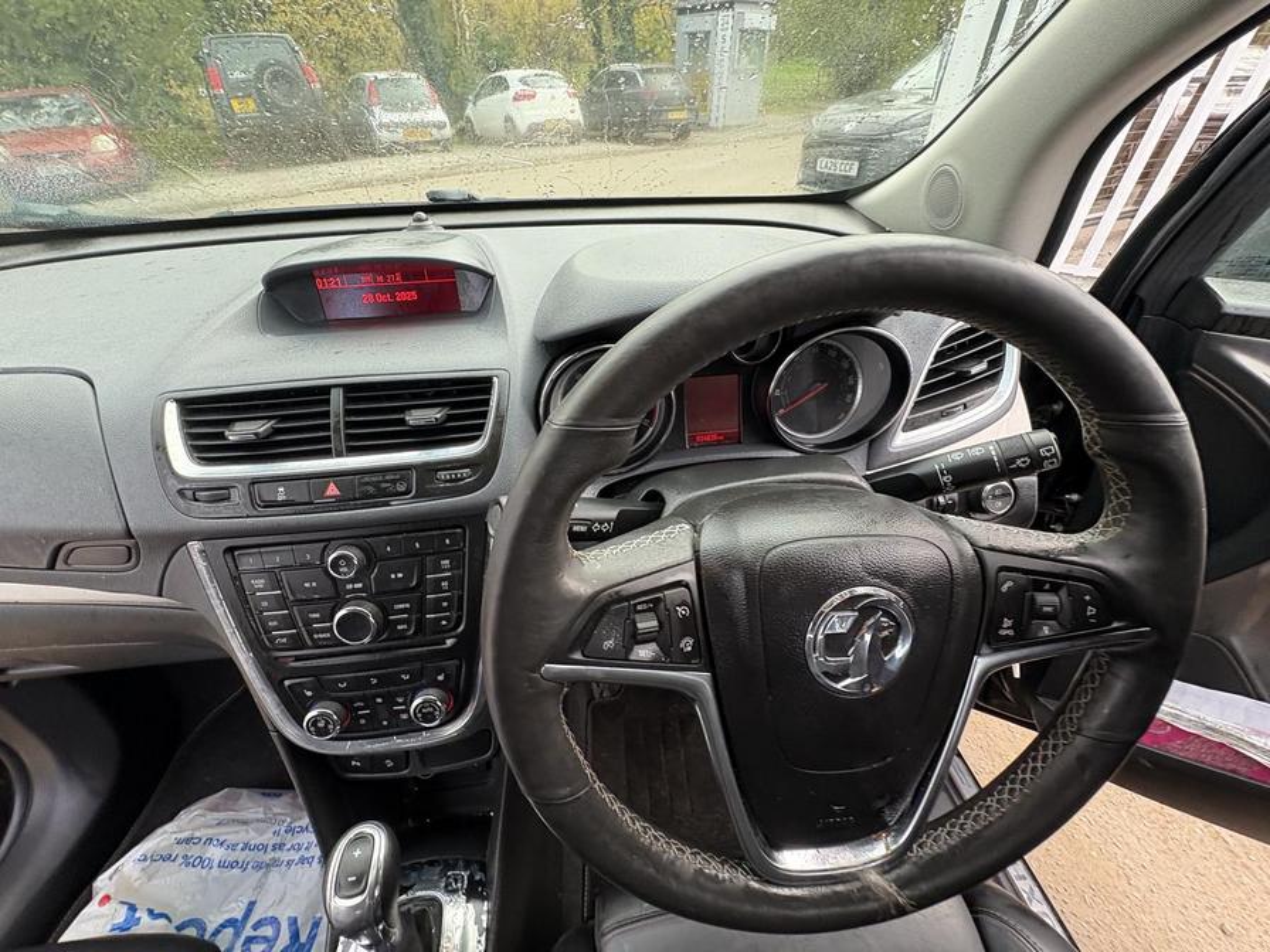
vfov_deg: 85.7
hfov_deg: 102.1
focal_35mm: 14
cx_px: 635
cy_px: 476
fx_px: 514
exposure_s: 1/99
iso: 160
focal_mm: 2.22
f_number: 2.2
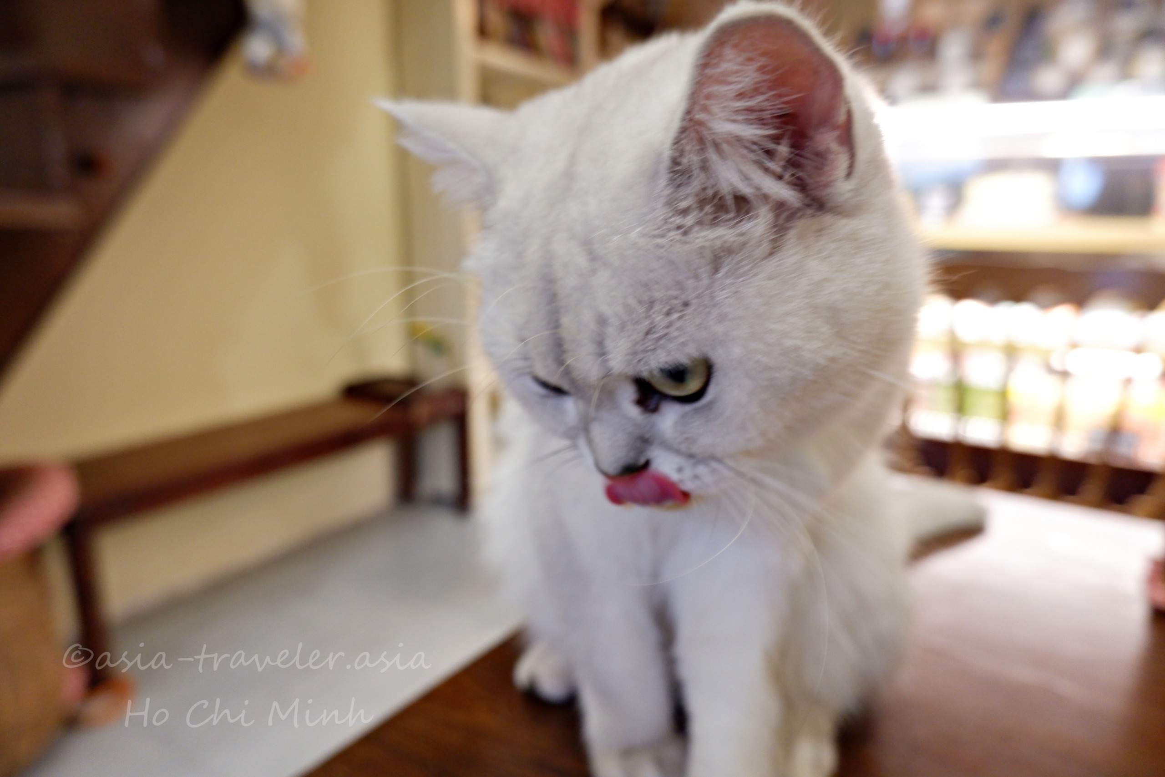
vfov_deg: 55.1
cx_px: 582
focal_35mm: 23
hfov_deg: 76.1
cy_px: 388
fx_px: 744
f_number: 3.5
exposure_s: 1/45
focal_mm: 15
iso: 1250
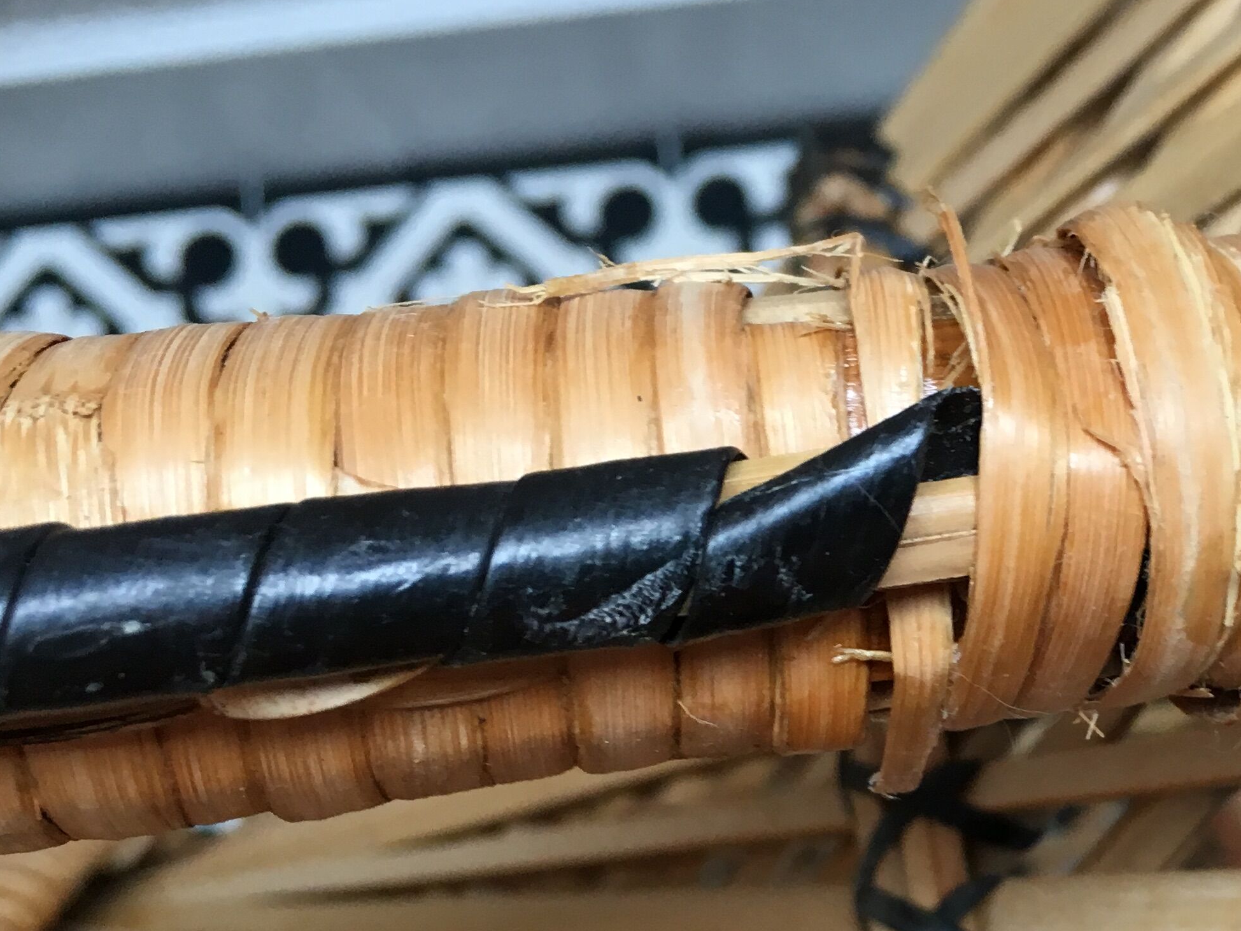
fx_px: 2151
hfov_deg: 30.8
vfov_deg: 23.7
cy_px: 845
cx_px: 1109
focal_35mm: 60
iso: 50
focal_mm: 4.15
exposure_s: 1/33
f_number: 2.2
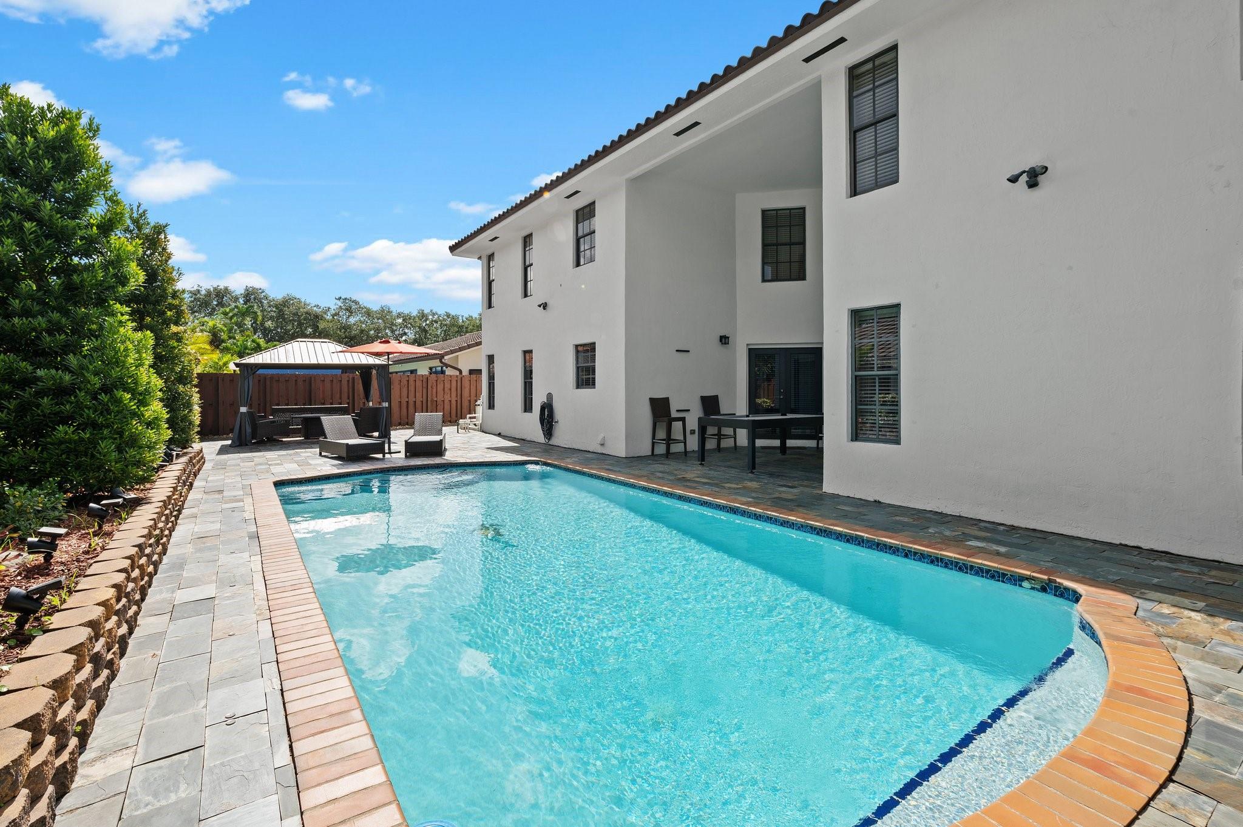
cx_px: 622
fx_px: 552
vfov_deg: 73.7
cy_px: 414
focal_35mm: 16
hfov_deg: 96.8
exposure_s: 1/400
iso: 200
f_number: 8
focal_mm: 16
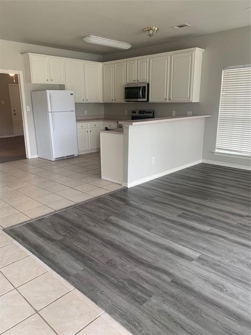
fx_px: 251
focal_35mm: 26
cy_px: 168
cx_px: 126
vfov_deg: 67.3
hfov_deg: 53.1
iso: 100
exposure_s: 1/71
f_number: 1.8
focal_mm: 4.25
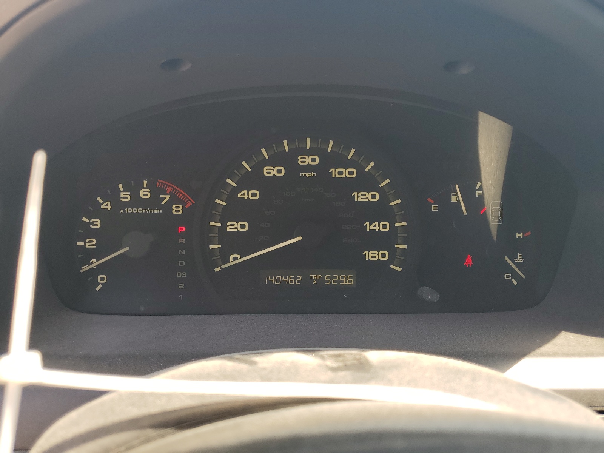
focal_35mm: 26
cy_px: 226
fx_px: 454
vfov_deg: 53.1
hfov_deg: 67.3
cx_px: 302
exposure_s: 1/345
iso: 50
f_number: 1.5
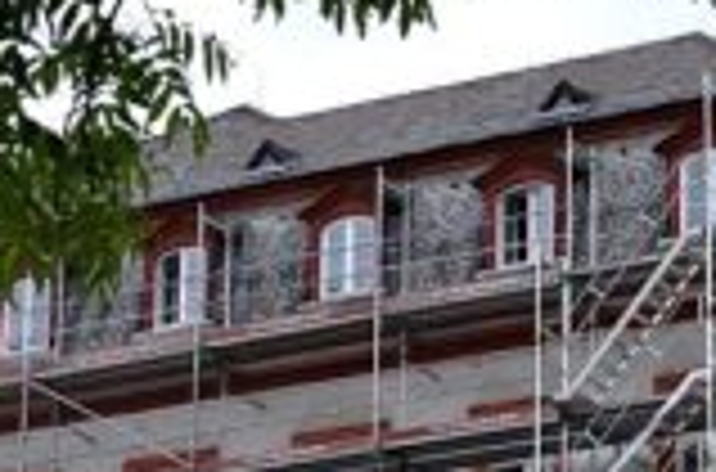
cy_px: 650
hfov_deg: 12.8
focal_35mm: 158
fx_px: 3133
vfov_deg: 8.5
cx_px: 824
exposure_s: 1/1250
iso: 400
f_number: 5.6
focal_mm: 24
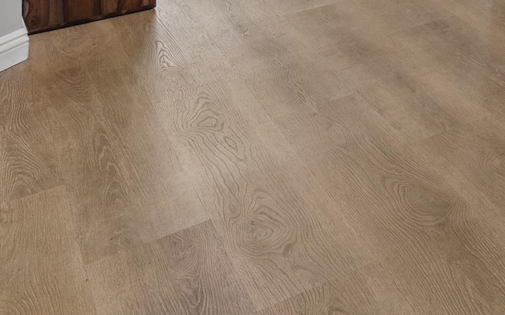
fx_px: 881
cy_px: -327
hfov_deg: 23.1
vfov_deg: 15.7
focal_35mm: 64
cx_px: 829
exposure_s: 1
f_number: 8
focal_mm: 16
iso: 100
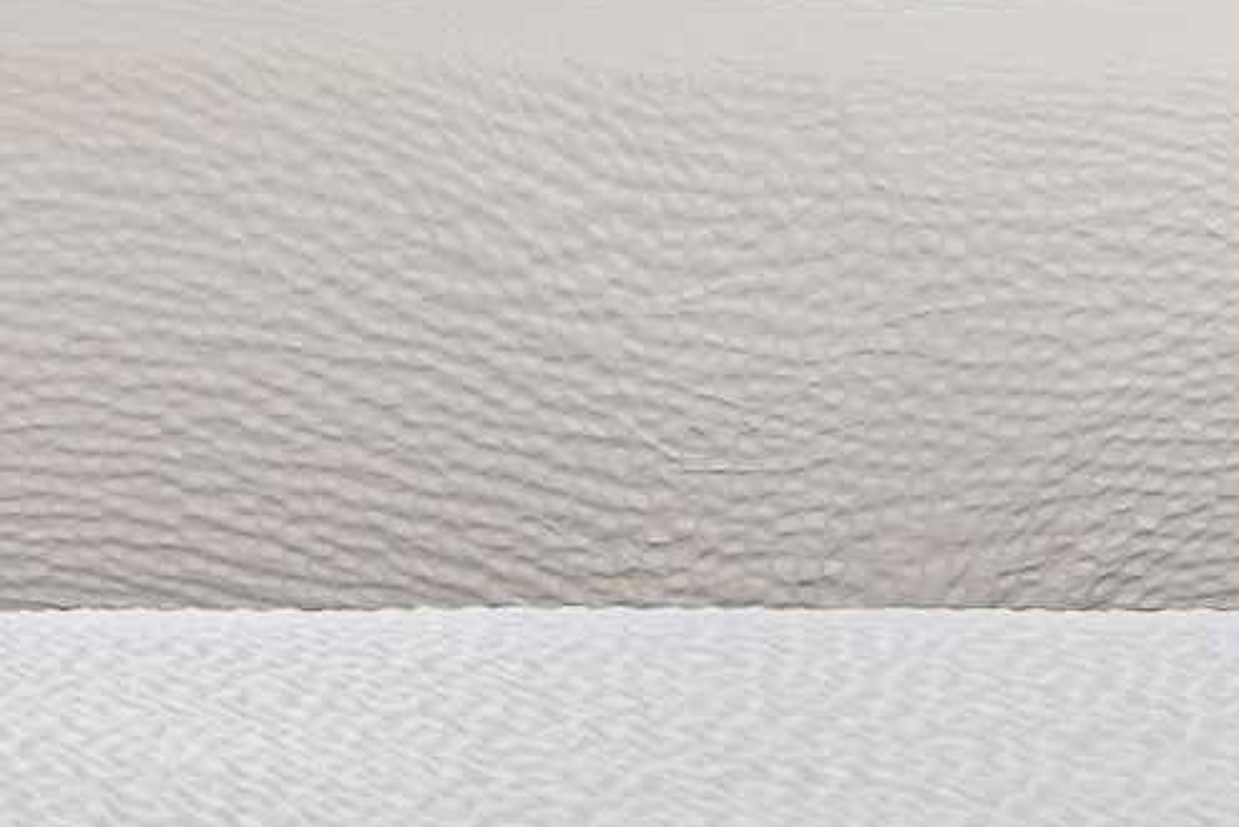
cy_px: -1012
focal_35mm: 135
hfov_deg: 14.3
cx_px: -533
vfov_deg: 9.3
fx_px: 4655
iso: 200
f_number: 6.3
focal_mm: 22.2
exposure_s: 1/5
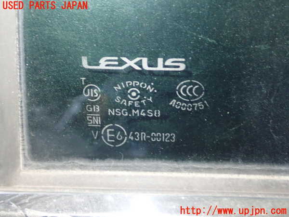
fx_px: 359
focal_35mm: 43
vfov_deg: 33.6
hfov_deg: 43.9
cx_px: 144
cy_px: 108
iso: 800
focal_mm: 7.86
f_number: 2.9
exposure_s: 1/10
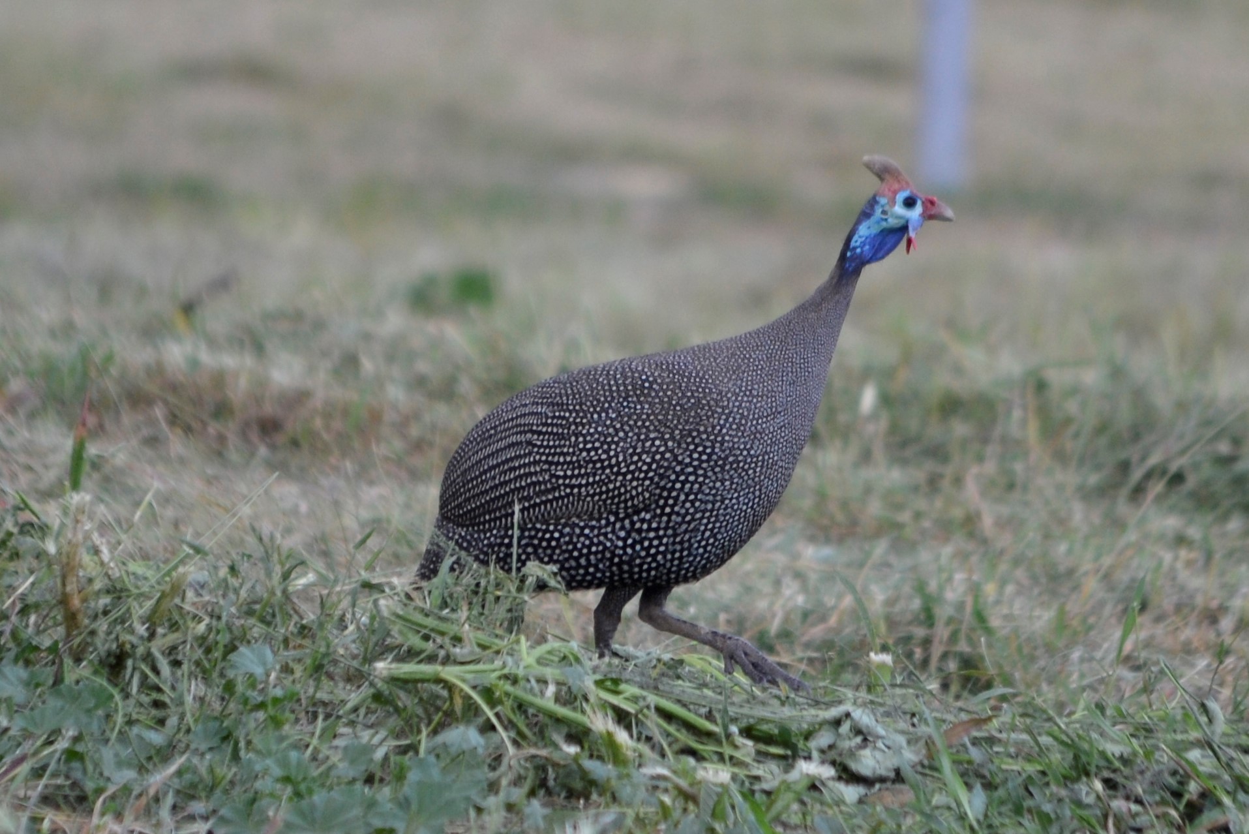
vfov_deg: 4.6
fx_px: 10411
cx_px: 624
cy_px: 417
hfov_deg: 6.9
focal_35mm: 300
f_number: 5.6
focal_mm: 200
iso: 400
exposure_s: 1/400
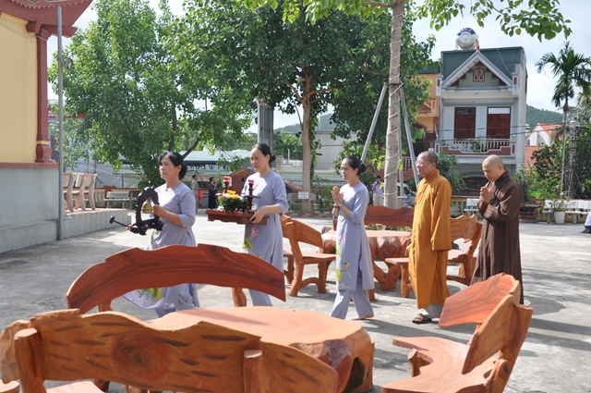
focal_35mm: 51
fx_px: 836
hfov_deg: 38.9
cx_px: 296
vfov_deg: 26.4
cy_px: 196
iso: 250
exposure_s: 1/320
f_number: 9
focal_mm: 34
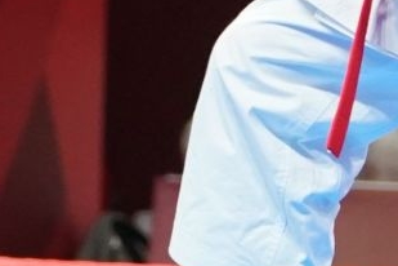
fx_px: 14117
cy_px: -229
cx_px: 662
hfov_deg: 1.6
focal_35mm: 1277
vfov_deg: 1.1
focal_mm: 146
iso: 2500
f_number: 4
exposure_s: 1/500
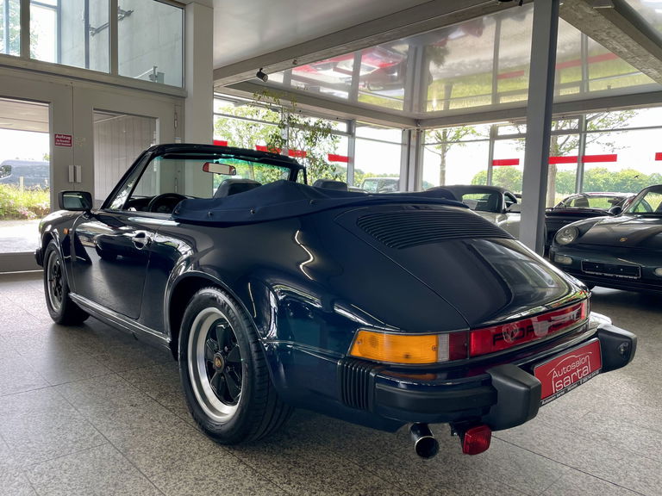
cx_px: 331
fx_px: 497
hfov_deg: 67.3
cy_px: 248
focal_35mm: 26
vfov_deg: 53.1
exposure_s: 1/121
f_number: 1.6
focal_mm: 4.2
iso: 40
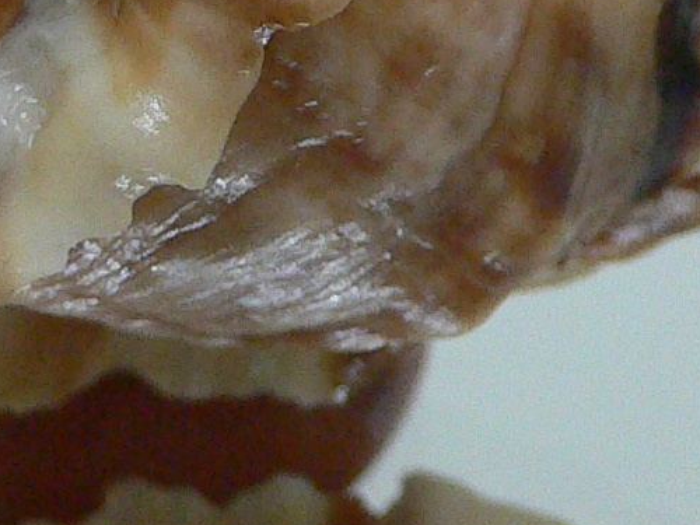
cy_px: 10
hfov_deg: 14.0
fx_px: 2851
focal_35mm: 141
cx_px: 193
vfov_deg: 10.4
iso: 200
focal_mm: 4.6
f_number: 2.8
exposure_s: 1/50
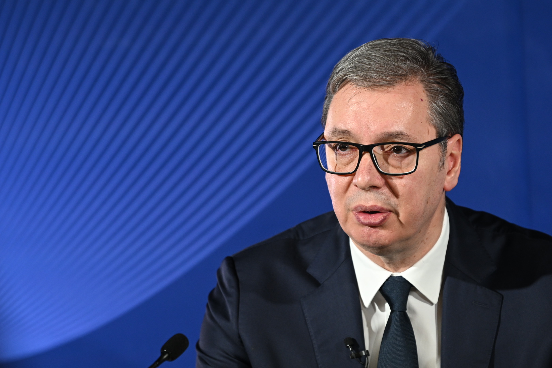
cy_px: 184
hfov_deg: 6.9
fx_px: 4600
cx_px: 276
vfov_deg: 4.6
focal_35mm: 300
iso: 1000
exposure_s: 1/400
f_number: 4
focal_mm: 200
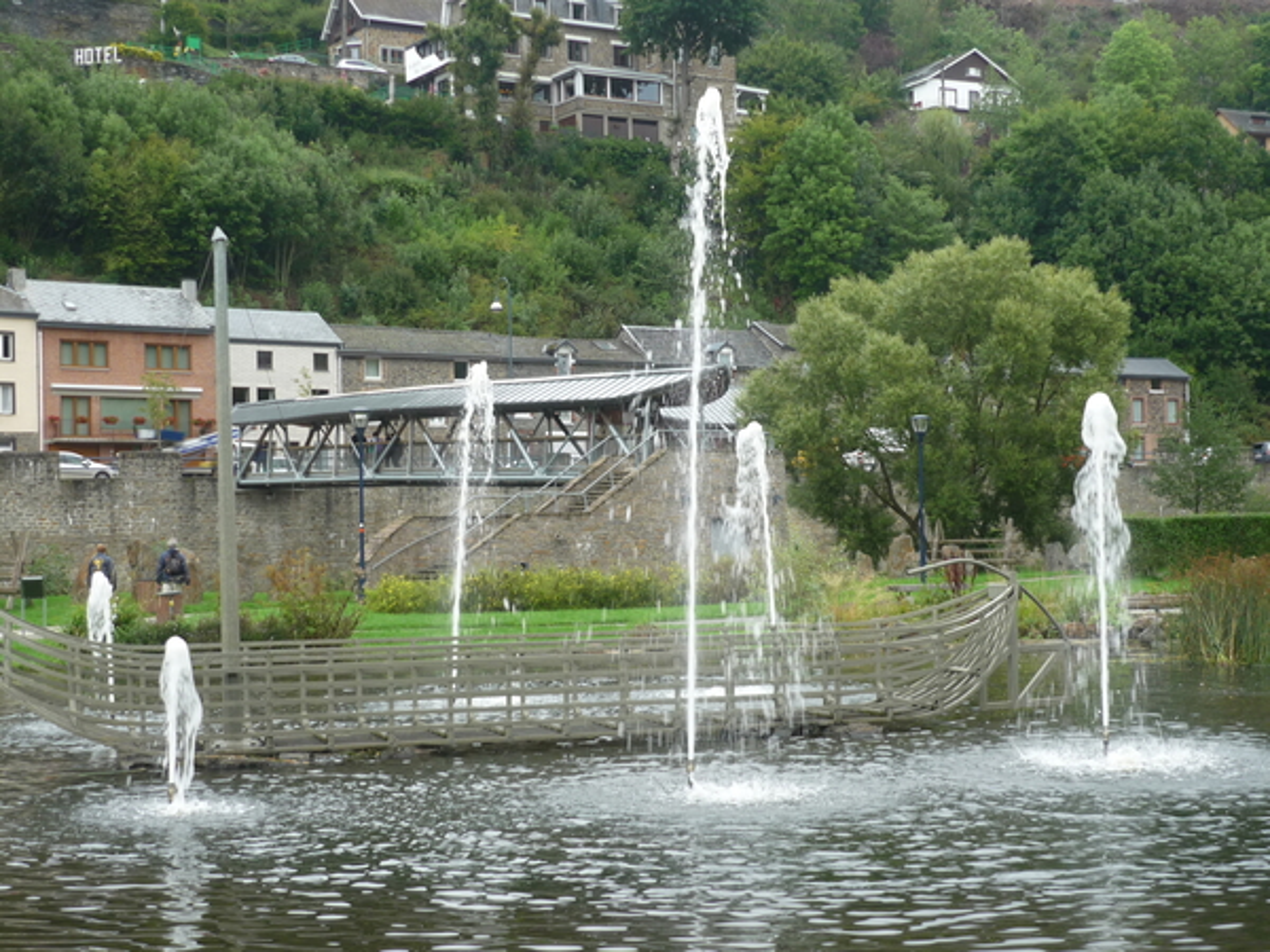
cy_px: 476
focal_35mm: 55
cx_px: 635
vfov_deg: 26.6
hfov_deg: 34.9
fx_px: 2018
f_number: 3.4
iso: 100
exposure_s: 1/60
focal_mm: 9.1
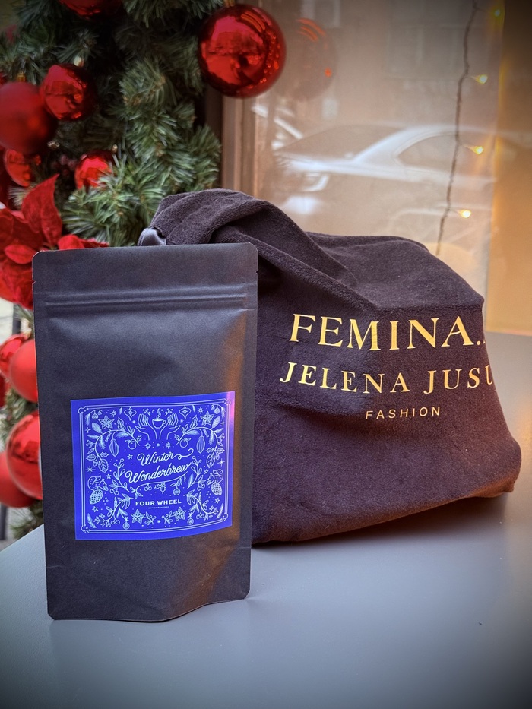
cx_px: 266
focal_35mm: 48
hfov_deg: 30.3
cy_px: 354
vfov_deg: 39.7
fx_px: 983
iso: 320
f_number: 1.78
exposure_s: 1/33
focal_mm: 6.76
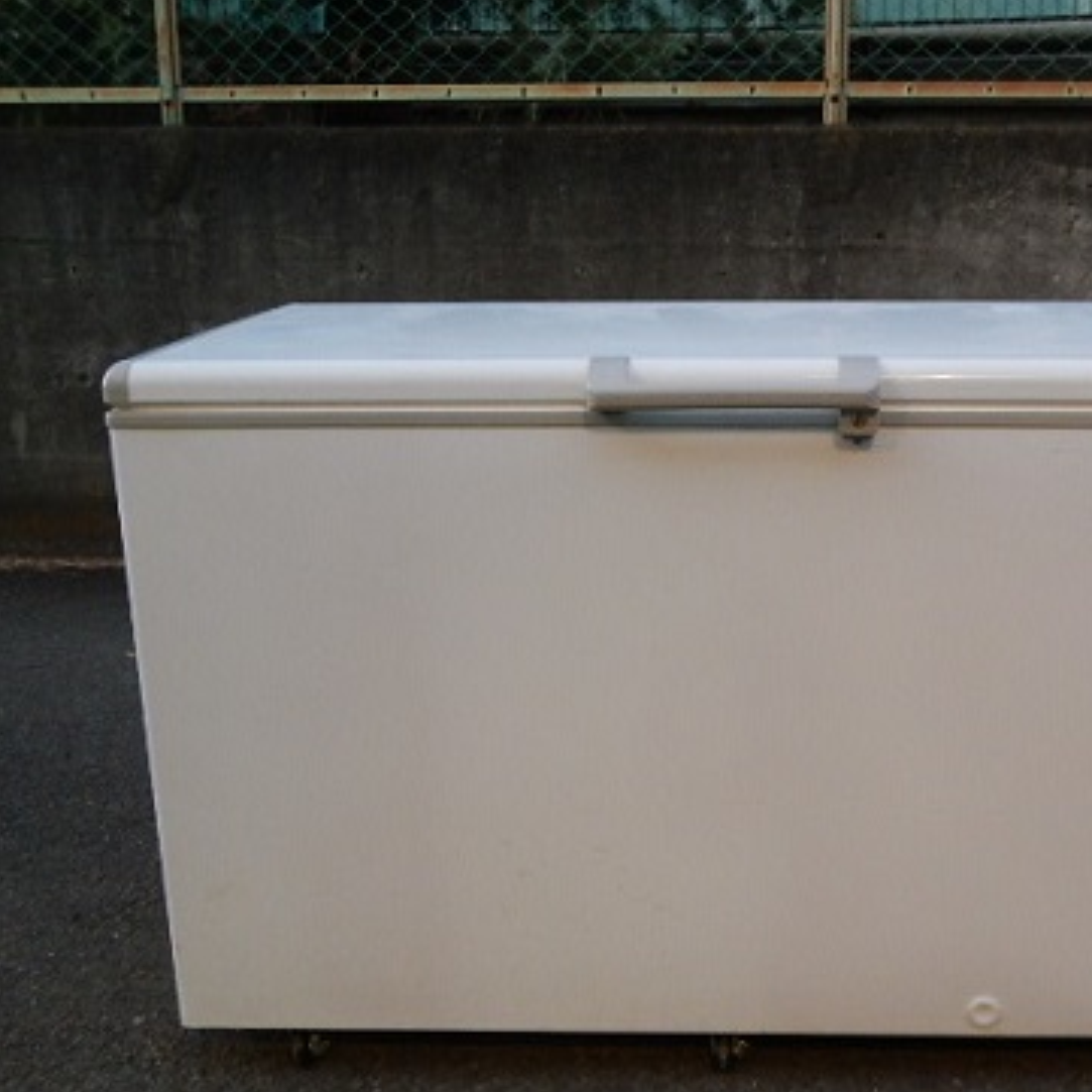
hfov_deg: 38.0
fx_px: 1570
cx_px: 720
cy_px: 599
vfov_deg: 38.3
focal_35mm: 44
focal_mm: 6
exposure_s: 1/8
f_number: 3.5
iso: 560
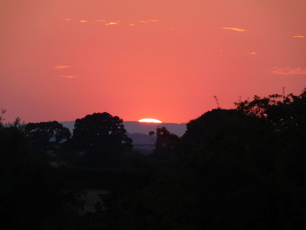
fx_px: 4552
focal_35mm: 515
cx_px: 153
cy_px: 115
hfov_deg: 3.8
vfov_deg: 2.9
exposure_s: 1/125
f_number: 6
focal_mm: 91.2
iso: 160
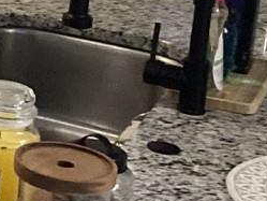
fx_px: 1536
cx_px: -468
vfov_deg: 7.3
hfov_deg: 8.6
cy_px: -154
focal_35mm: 199
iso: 250
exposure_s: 1/60
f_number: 2.4
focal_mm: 3.3
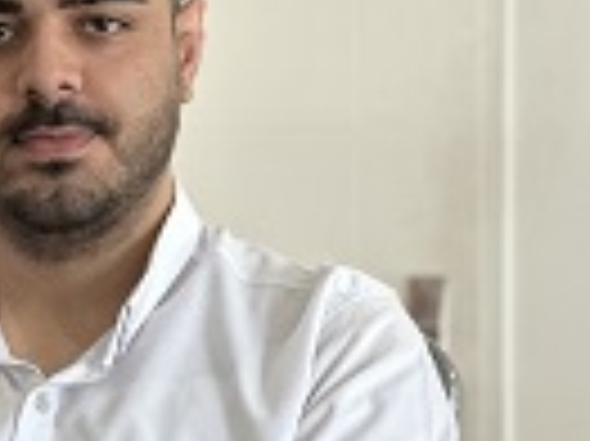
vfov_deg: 6.3
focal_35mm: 236
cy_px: 274
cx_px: -189
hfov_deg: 8.3
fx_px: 4019
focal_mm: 9
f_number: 2.8
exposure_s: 1/50
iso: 125
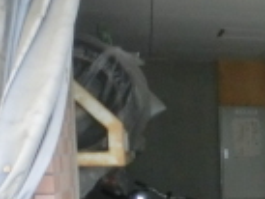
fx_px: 858
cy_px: 269
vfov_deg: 12.8
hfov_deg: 15.0
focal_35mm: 112
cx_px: 495
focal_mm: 4.24
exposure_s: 1/80
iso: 400
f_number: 3
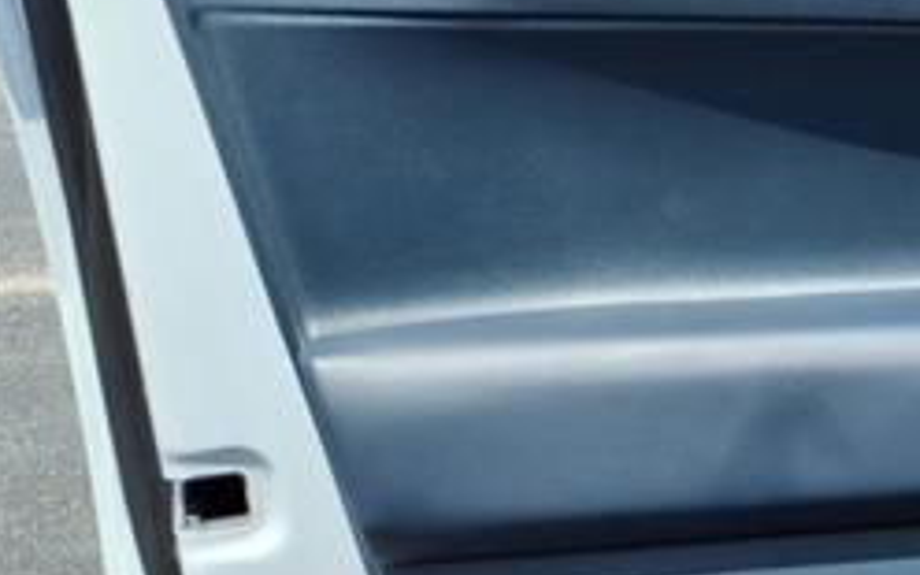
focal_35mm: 74
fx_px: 1855
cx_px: 1165
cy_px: 415
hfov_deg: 24.6
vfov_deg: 17.5
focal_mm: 3.58
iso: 40
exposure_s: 1/1250
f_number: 1.9
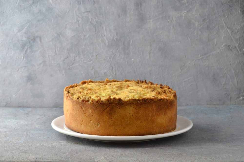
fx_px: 964
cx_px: 122
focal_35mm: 142
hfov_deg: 14.4
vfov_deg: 9.6
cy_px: 81
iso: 160
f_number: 9
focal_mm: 95
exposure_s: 1/50
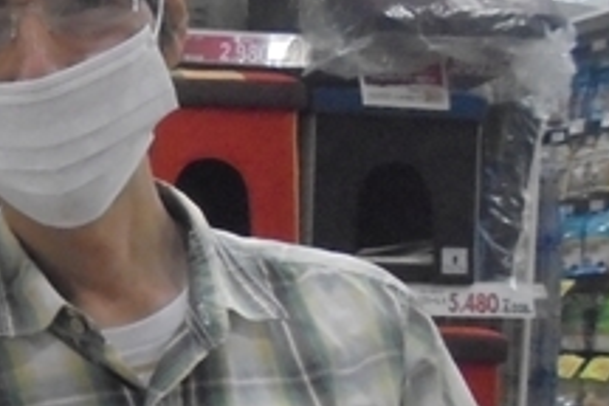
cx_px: -228
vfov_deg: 17.8
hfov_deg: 23.2
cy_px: 386
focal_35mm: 75
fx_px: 1269
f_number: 3.5
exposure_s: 1/100
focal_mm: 4.6
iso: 800
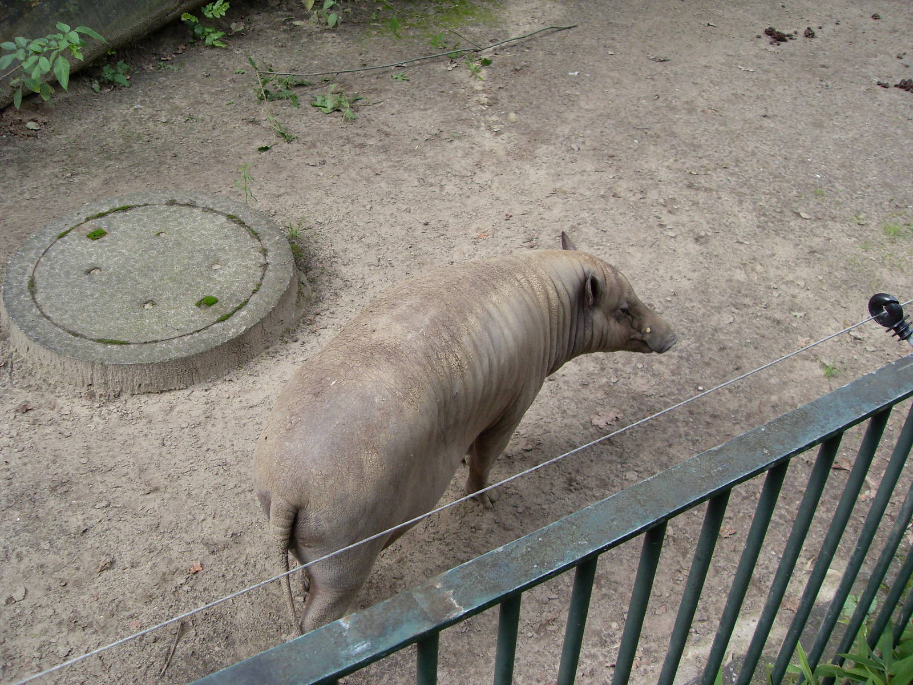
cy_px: 342
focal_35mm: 37
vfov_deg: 38.7
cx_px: 456
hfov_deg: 50.1
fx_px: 976
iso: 80
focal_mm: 6.3
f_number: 2.8
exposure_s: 1/250
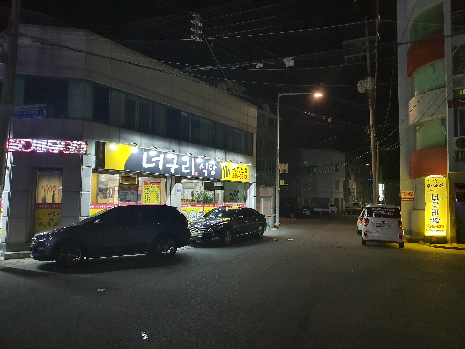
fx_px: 349
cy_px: 174
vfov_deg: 53.1
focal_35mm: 26
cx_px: 232
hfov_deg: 67.3
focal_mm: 4.3
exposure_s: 1/40
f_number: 2.4
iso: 500
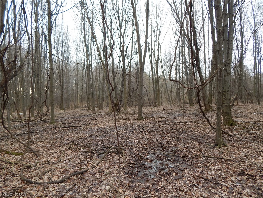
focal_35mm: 22
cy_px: 99
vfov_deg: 61.1
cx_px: 132
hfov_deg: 76.4
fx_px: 167
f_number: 3
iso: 125
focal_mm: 4
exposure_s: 1/100
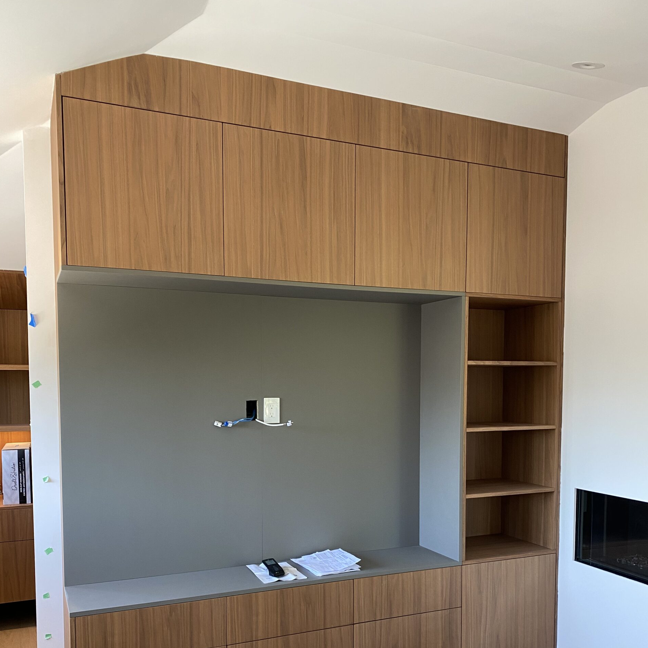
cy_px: 428
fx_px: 657
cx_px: 326
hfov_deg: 52.5
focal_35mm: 31
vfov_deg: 51.6
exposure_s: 1/60
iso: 100
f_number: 1.8
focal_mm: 4.25
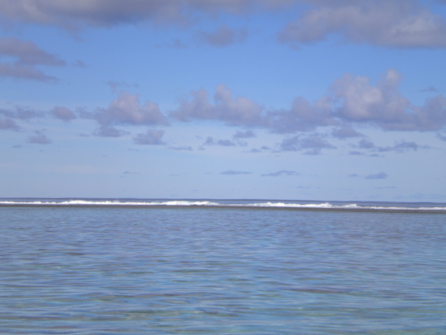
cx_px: 223
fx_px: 1353
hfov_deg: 18.7
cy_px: 168
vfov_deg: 14.1
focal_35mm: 105
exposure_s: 1/402
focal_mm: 18.9
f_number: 8.5
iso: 80
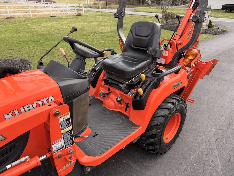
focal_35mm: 24
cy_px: 88
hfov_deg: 71.6
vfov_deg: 56.8
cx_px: 117
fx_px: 162
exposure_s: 1/1522
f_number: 1.78
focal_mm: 6.76
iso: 80
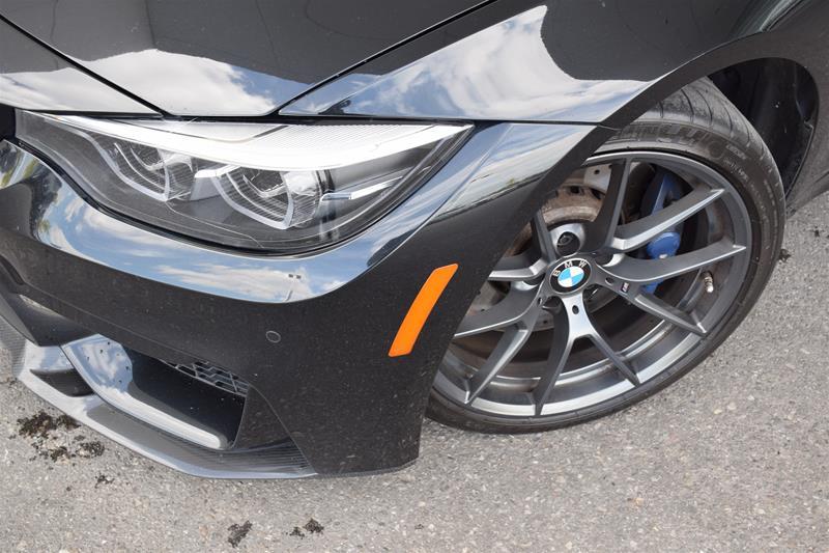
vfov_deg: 33.0
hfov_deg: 47.9
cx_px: 414
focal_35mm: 40
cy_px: 276
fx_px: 932
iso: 400
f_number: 5.6
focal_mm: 27
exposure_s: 1/125
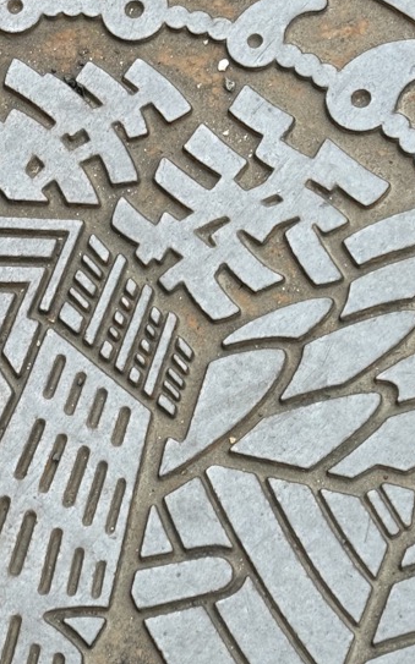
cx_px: 17
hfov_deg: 10.2
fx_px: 2318
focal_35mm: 128
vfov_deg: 16.2
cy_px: 555
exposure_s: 1/112
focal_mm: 6.76
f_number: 1.78
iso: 100
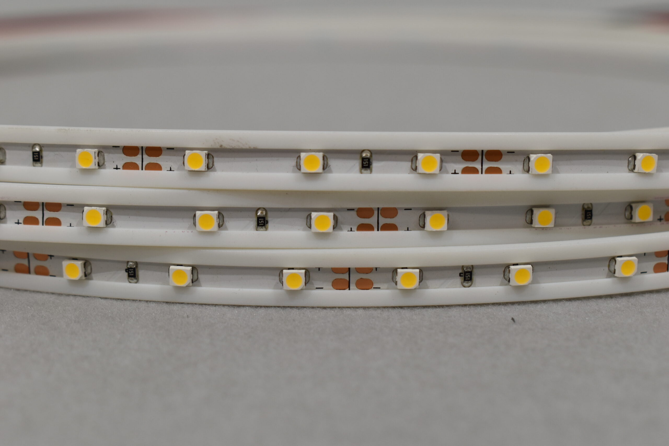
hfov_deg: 28.1
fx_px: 1338
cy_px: 223
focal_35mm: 72
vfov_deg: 18.9
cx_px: 334
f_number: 8
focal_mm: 48
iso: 320
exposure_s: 1/60
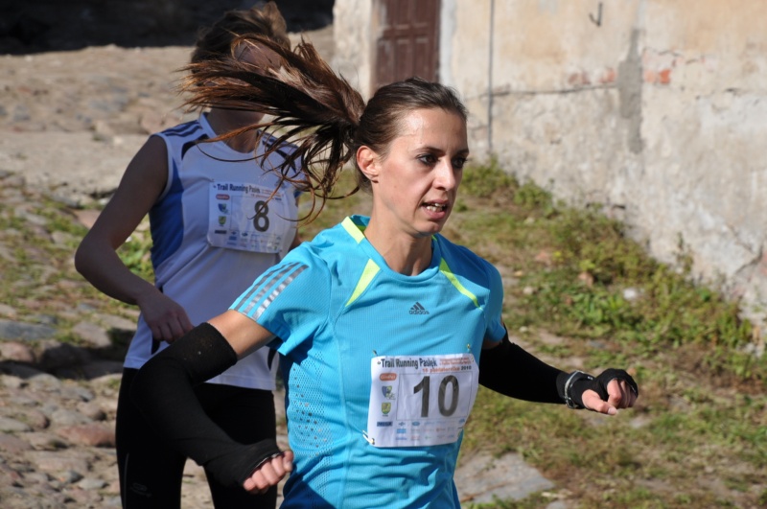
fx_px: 2713
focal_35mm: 128
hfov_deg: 16.1
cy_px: 254
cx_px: 384
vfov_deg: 10.7
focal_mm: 85
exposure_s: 1/800
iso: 250
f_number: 7.1
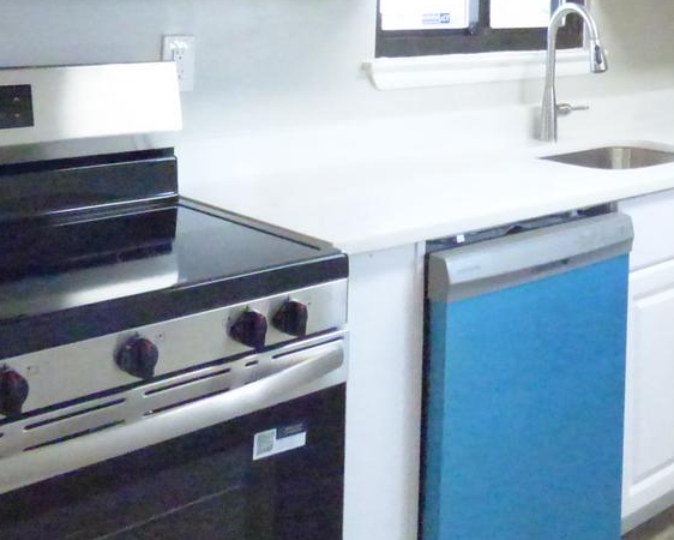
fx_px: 998
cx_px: 500
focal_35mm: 50
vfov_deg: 27.9
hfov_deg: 36.5
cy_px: -38
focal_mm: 3.58
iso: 3200
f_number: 3.2
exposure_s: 1/320
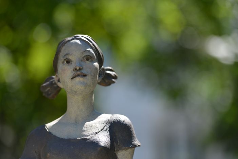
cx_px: 119
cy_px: 80
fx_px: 992
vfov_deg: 9.1
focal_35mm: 150
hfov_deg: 13.7
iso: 560
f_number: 2.8
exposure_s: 1/4000
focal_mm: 150
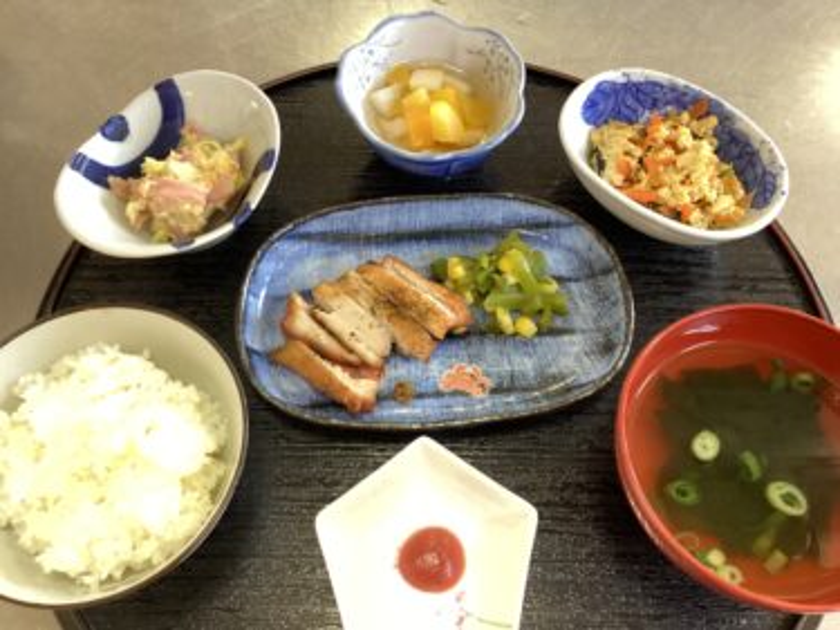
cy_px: 315
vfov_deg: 45.4
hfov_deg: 58.4
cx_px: 420
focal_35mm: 31
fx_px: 752
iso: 500
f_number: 2.4
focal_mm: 3.3
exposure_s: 1/25
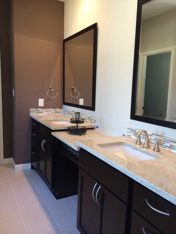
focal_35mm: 30
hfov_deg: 46.8
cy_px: 117
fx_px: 203
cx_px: 88
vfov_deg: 60.0
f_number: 2.2
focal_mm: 4.12
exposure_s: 1/30
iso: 80
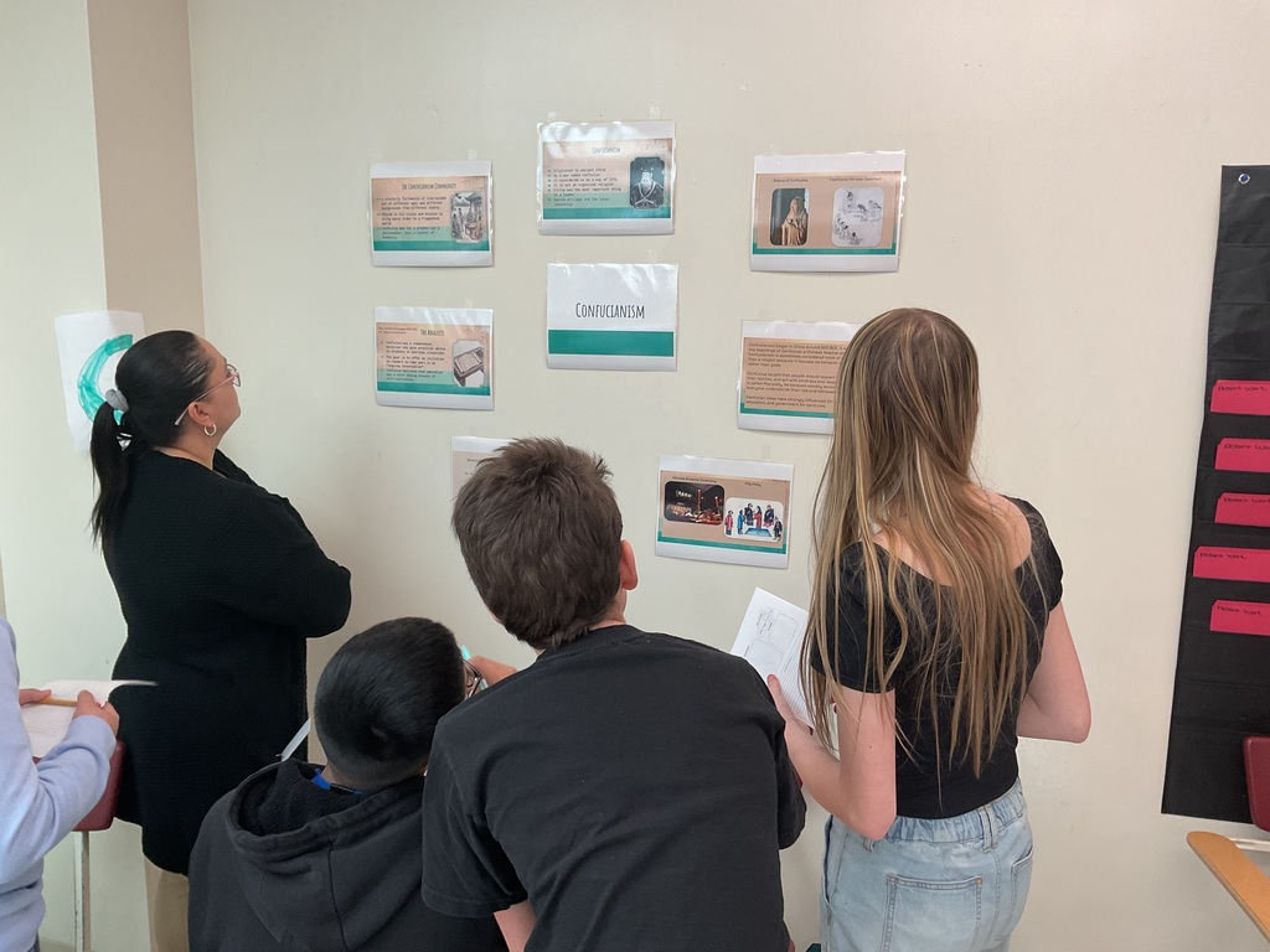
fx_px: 1064
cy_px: 476
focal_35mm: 29
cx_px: 635
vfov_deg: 48.2
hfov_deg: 61.7
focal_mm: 3
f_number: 1.8
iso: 50
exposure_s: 1/60
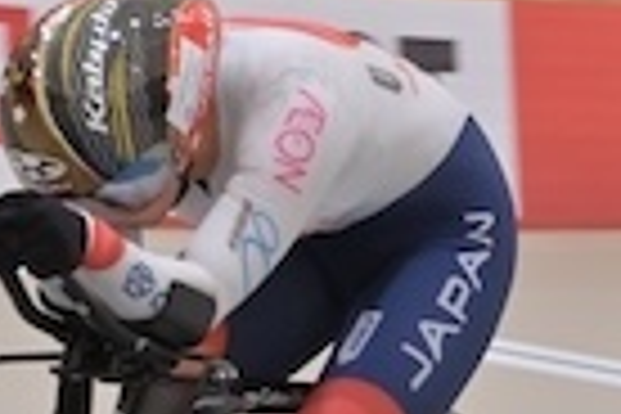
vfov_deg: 3.4
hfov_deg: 5.0
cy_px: 623
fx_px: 7020
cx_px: 810
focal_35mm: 407
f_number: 7.1
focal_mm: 70
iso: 1250
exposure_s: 1/400
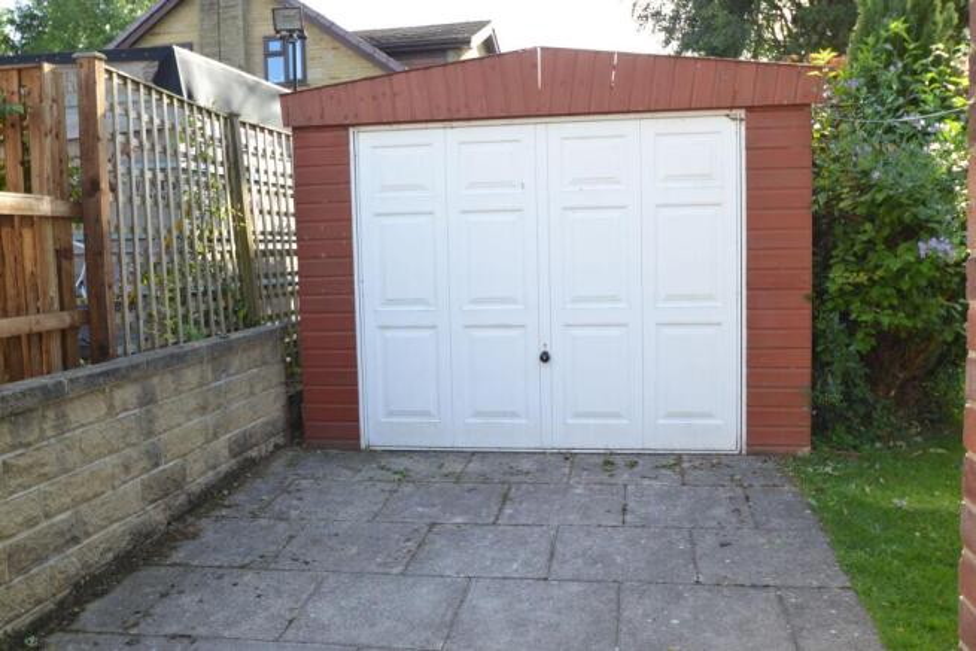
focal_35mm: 33
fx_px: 895
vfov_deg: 40.0
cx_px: 488
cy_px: 326
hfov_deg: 57.2
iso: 250
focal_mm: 22
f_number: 5.6
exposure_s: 1/125
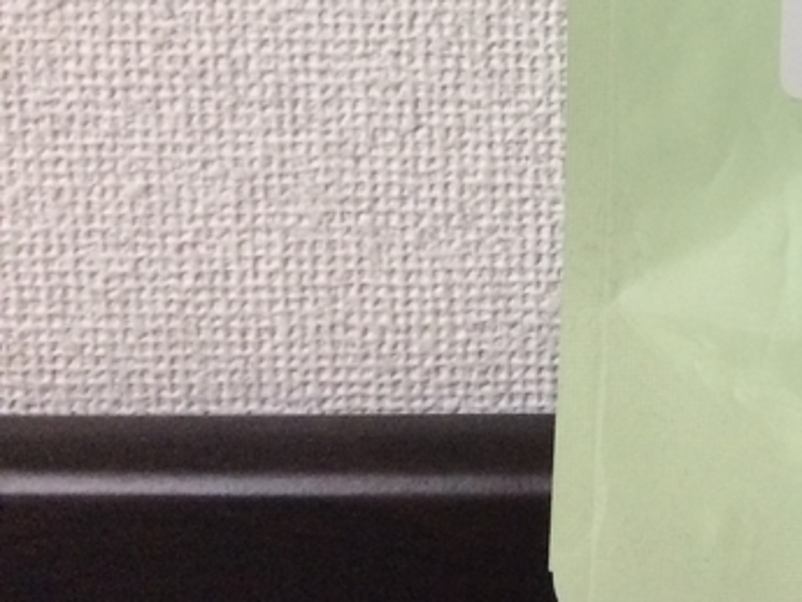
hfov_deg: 19.8
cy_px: -237
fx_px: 1993
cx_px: 1188
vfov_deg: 16.0
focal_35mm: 86
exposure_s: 1/30
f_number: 2.2
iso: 200
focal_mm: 4.15
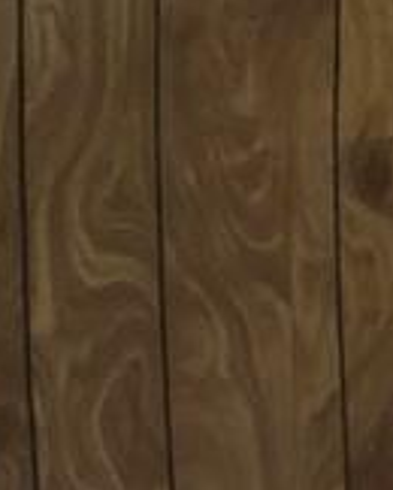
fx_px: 1814
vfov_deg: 15.3
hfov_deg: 6.6
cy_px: 160
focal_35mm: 125
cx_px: 1892
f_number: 2.2
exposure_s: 1/218
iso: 50
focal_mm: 2.2
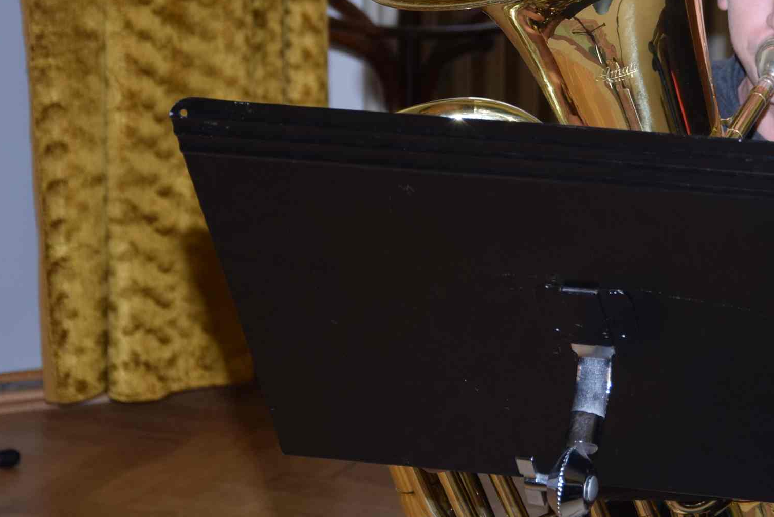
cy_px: 40
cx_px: 746
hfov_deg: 13.1
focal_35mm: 155
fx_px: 3334
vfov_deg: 8.8
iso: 400
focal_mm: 52
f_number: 5
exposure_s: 1/200
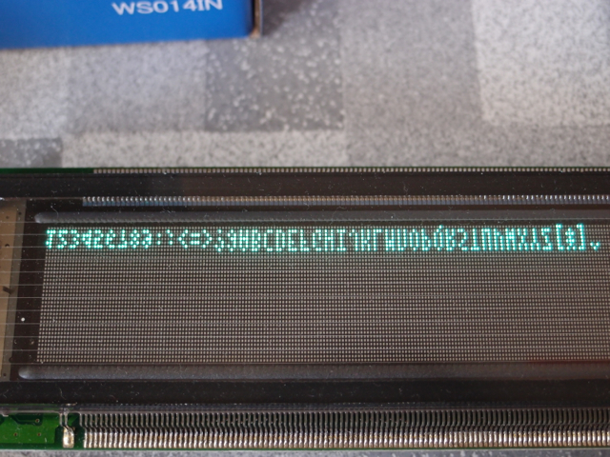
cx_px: 305
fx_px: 969
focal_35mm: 55
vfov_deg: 26.6
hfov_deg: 34.9
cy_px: 228
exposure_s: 1/30
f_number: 2
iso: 200
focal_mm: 11.84
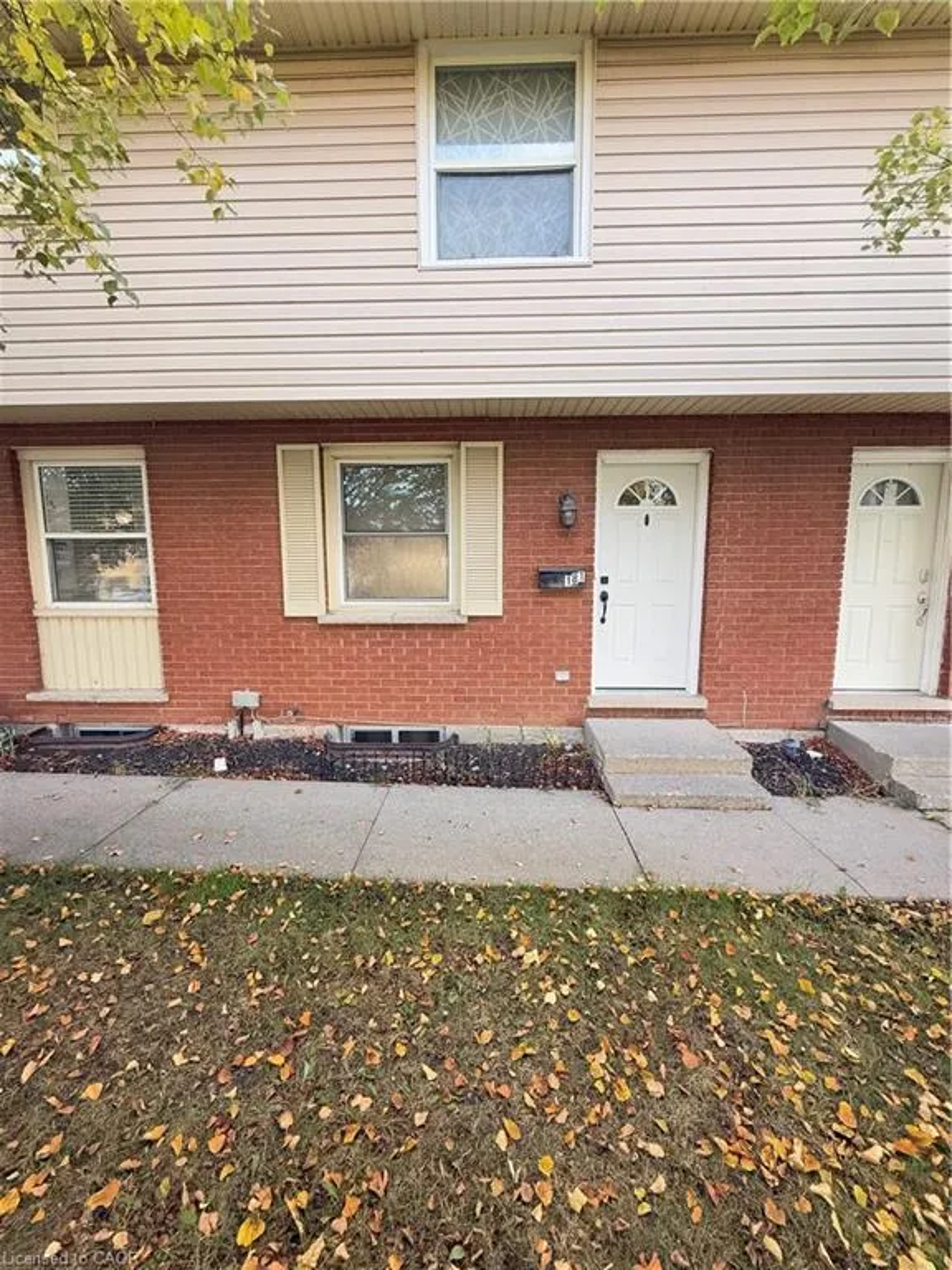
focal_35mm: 14
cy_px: 635
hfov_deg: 85.7
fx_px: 513
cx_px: 476
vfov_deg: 102.1
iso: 250
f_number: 2.2
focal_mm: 2.22
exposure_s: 1/99
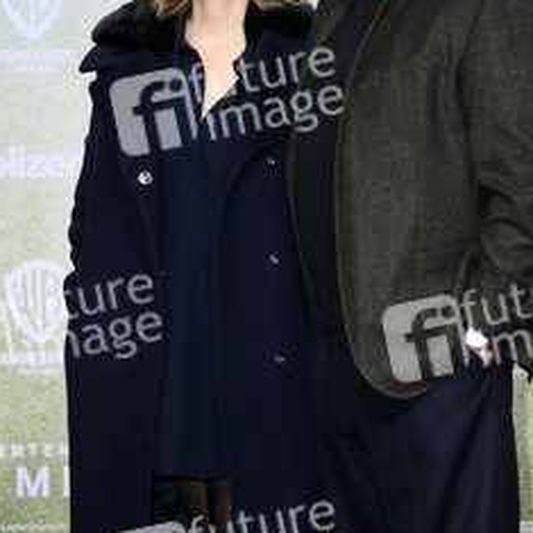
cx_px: 293
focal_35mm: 176
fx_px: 3066
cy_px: 215
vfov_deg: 9.9
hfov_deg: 9.9
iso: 640
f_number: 5.6
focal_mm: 122
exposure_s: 1/250
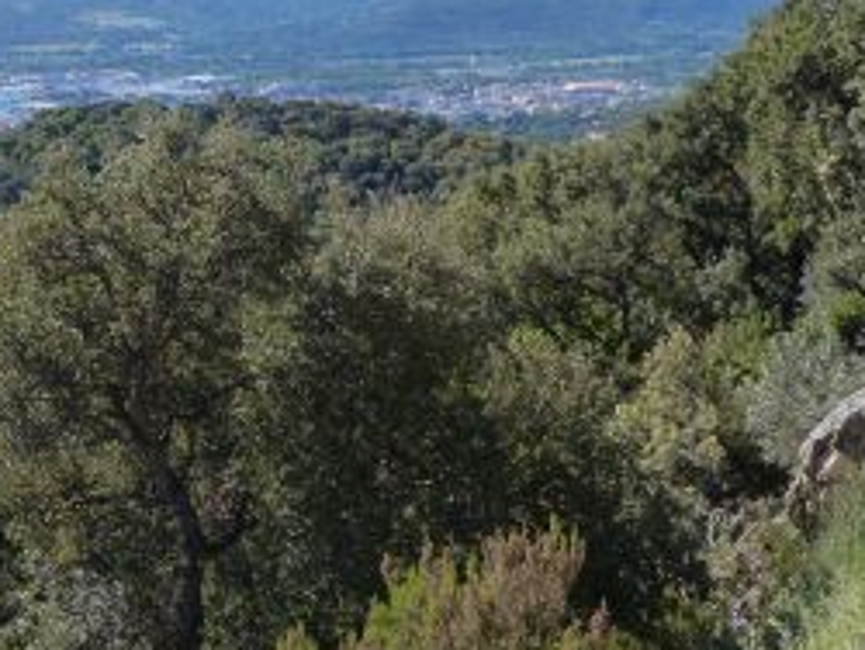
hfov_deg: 17.2
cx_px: 45
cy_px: 202
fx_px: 2801
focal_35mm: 112
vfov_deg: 13.2
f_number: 4
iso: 160
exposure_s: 1/800
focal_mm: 10.1
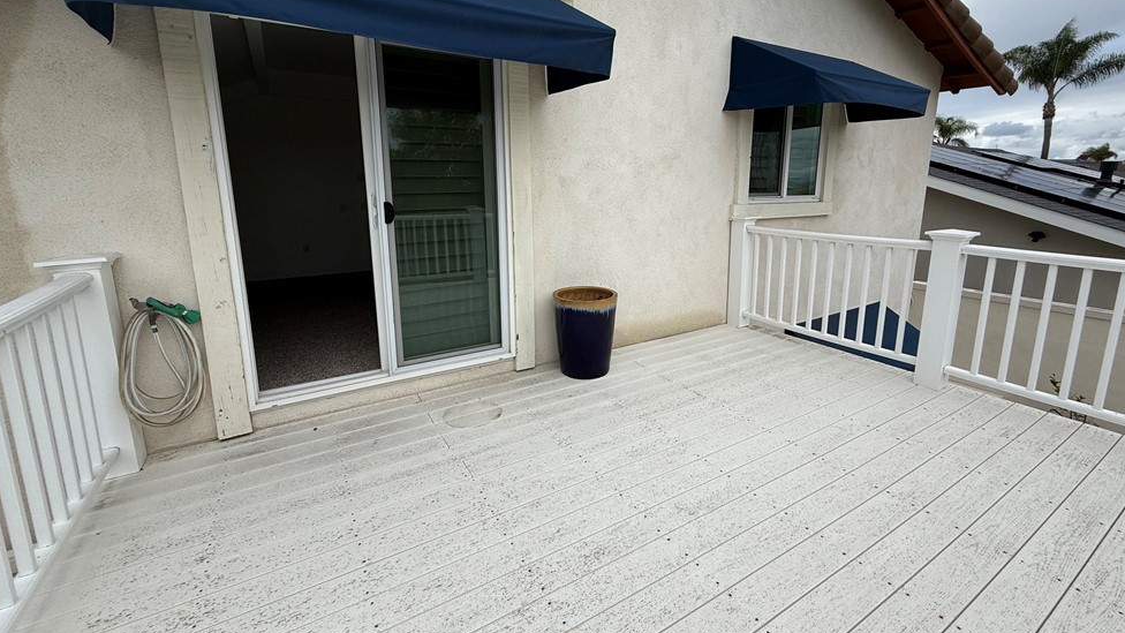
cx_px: 581
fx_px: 477
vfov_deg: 66.7
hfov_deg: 99.3
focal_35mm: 16
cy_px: 269
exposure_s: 1/1312
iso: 50
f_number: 2.2
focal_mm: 2.22
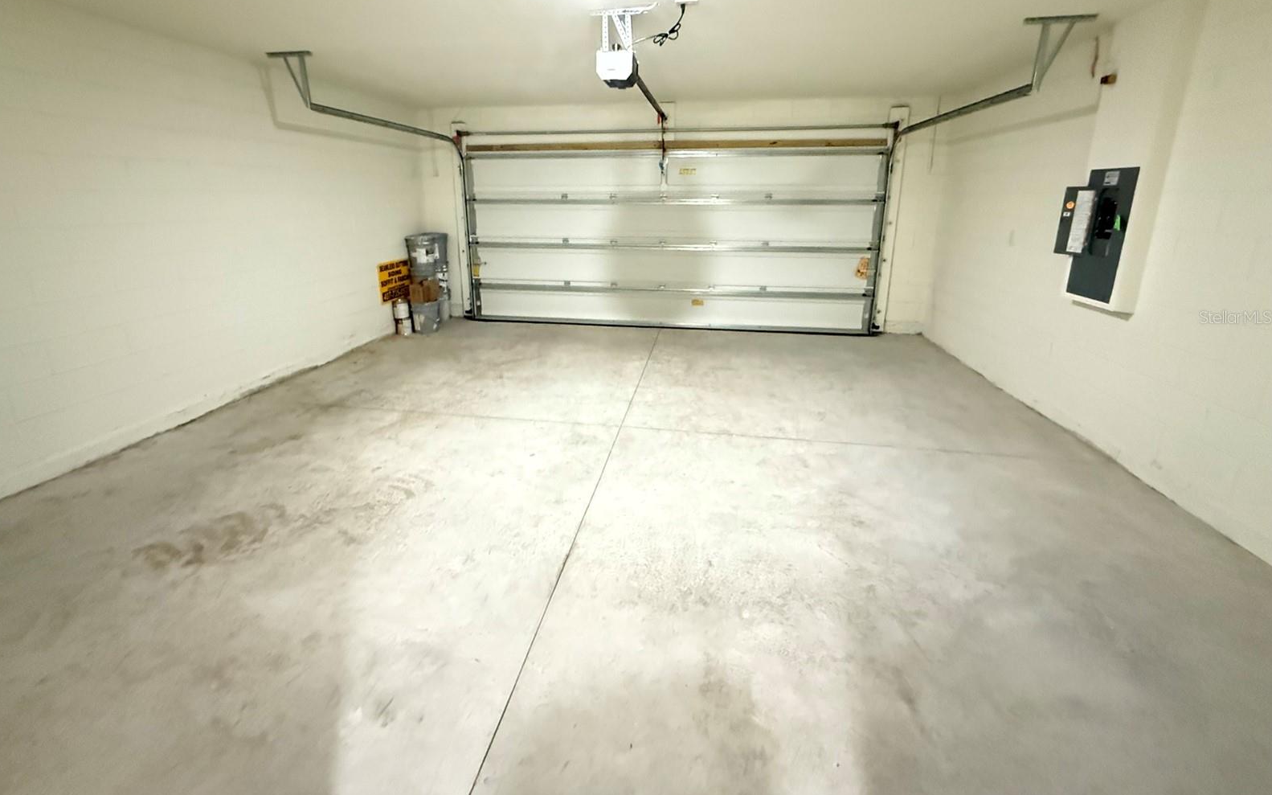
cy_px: 317
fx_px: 520
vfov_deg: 73.9
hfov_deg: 101.5
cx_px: 632
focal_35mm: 15
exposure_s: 1/30
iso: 1600
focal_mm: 2.22
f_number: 2.2
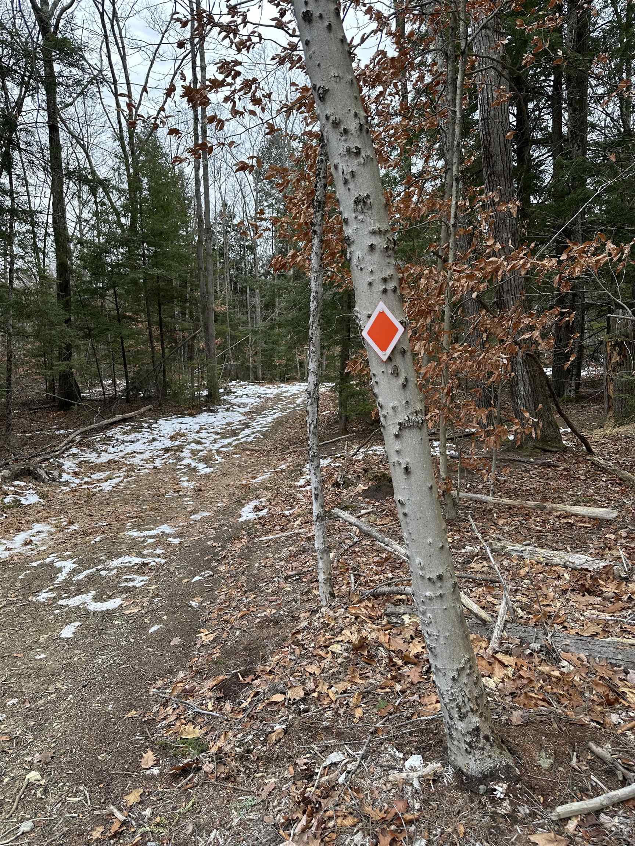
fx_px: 587
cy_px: 423
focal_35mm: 24
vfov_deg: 71.6
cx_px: 318
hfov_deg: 56.8
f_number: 1.78
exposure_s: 1/328
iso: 80
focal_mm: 6.86
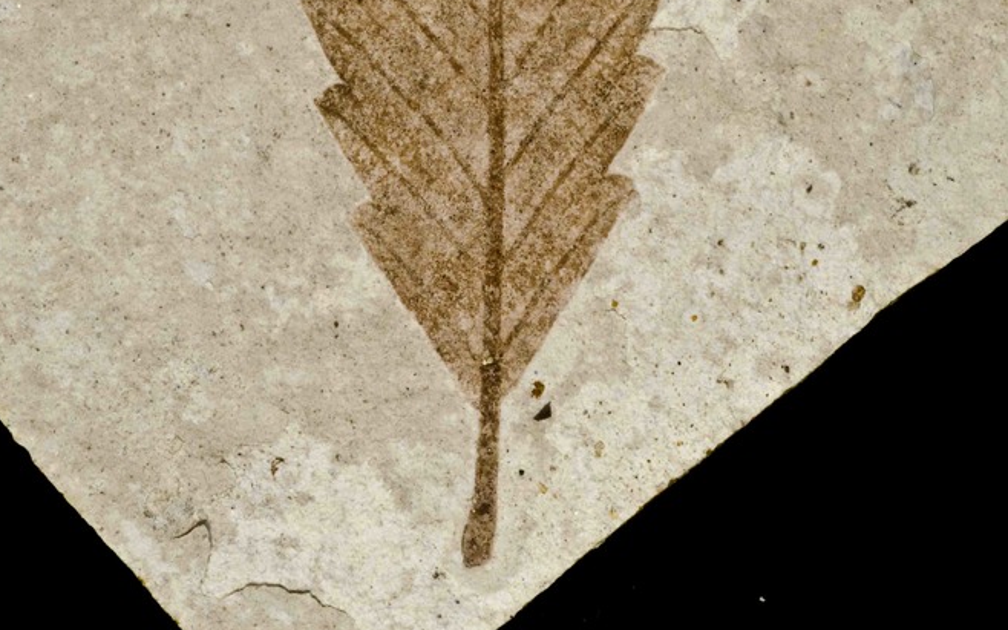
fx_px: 3818
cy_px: -76
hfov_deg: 15.0
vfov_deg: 9.3
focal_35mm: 139
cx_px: 502
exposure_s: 1/2
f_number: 32
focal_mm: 60
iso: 140
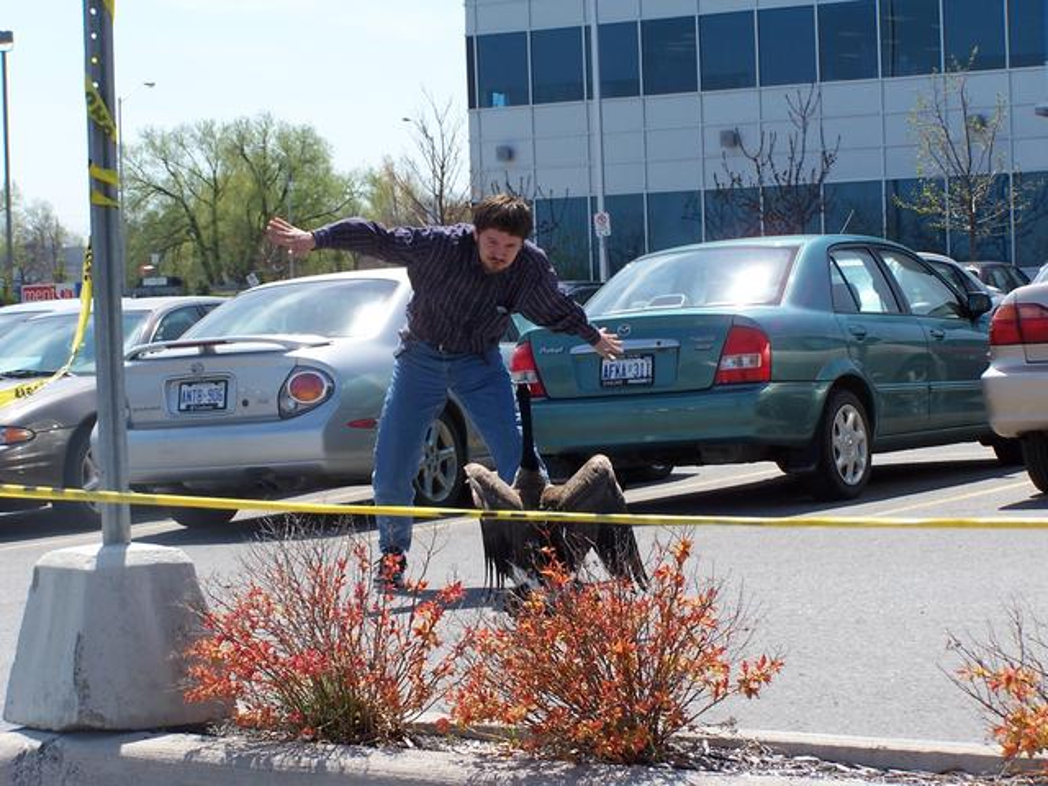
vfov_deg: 15.7
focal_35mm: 94
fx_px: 2846
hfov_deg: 20.9
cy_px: 393
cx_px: 524
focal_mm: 15.6
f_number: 4.5
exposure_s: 1/500
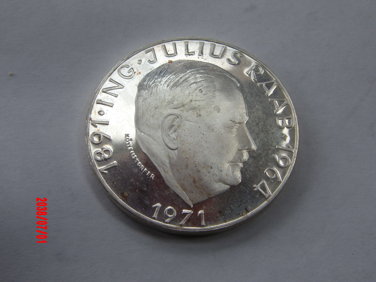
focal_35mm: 51
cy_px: 141
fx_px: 554
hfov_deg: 37.5
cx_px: 188
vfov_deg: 28.6
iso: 100
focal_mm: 9.2
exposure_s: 1/125
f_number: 5.3
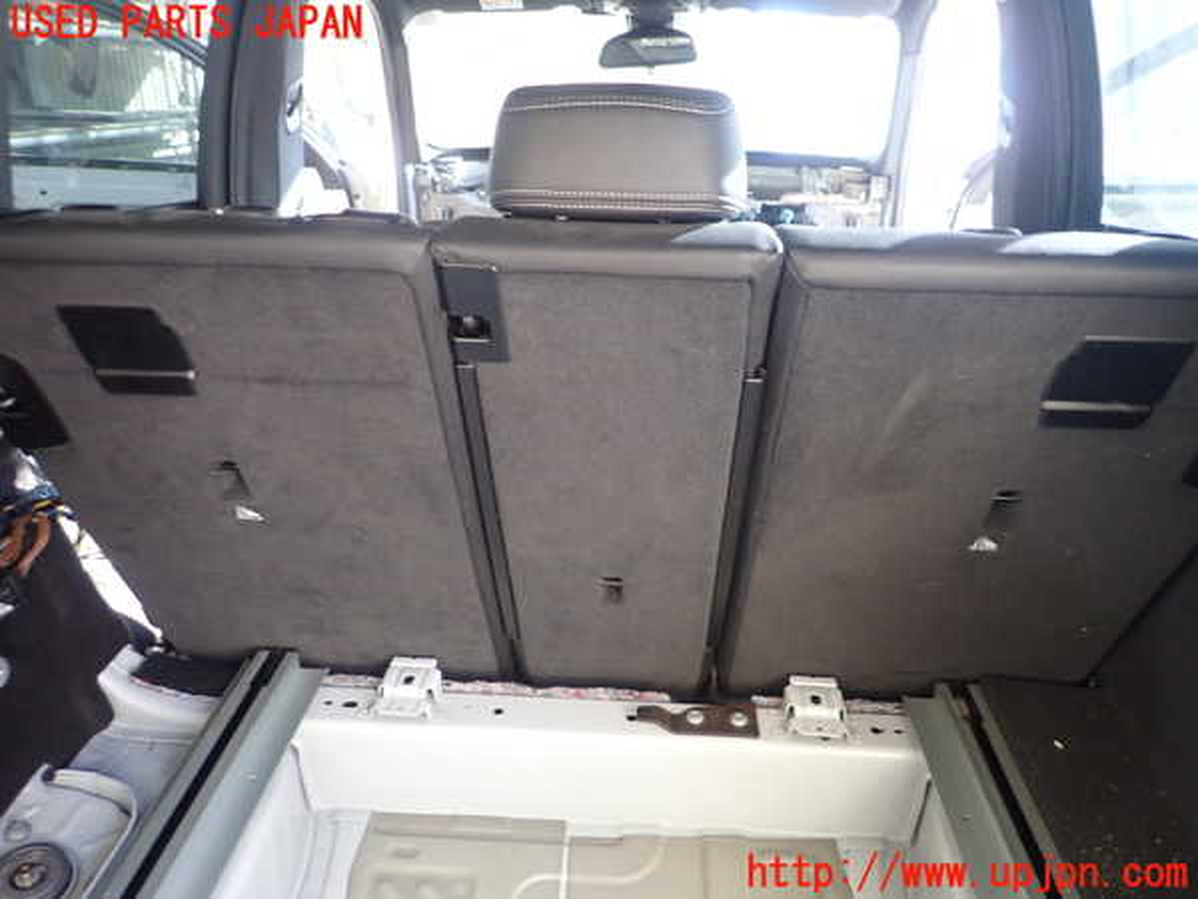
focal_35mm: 25
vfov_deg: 54.9
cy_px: 450
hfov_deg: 69.4
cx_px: 599
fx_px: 865
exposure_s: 1/30
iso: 320
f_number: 2
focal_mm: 4.5
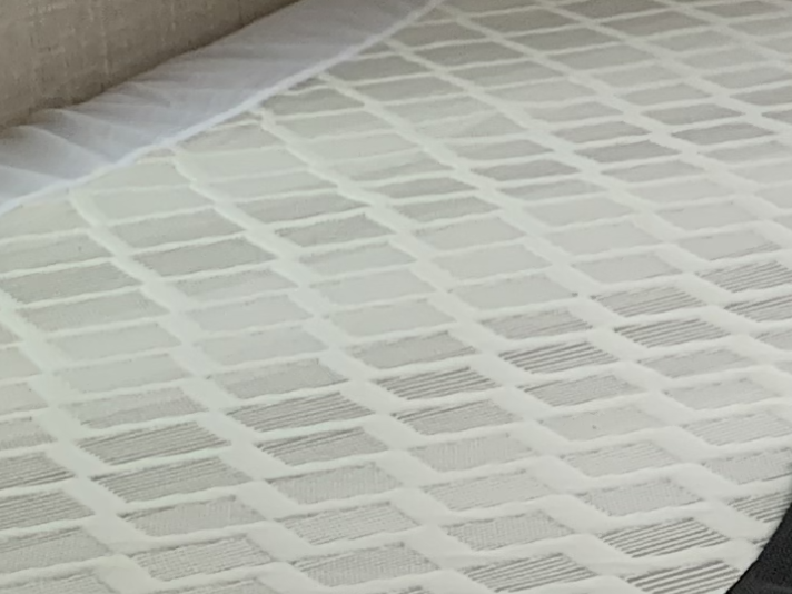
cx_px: 1989
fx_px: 3340
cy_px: -286
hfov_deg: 11.1
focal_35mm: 146
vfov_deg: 9.9
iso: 64
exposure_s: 1/121
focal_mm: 4.25
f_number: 1.8
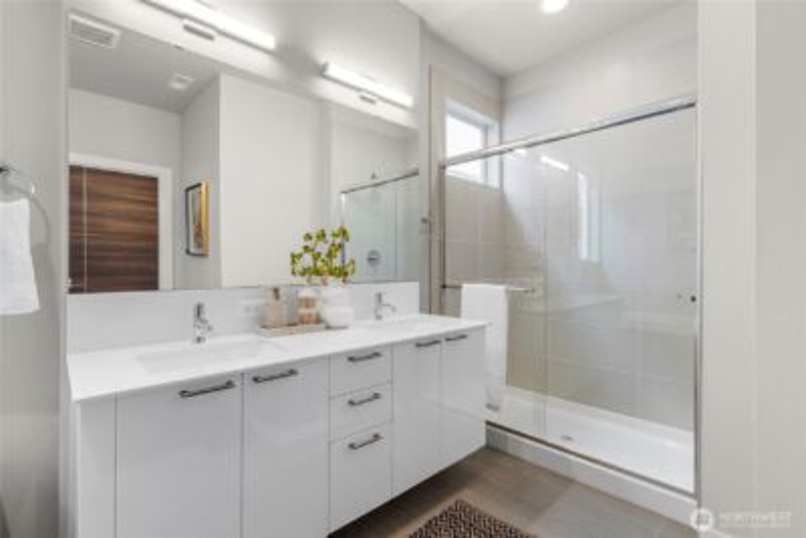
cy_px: 269
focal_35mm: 16
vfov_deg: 73.8
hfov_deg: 96.7
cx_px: 403
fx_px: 358
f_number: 9
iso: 800
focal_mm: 16
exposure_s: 1/15
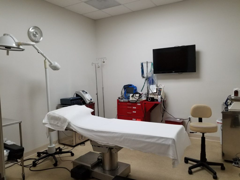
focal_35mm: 26
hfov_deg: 67.3
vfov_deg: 53.1
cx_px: 120
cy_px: 90
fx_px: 180
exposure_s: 1/60
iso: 200
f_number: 1.7
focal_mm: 4.25
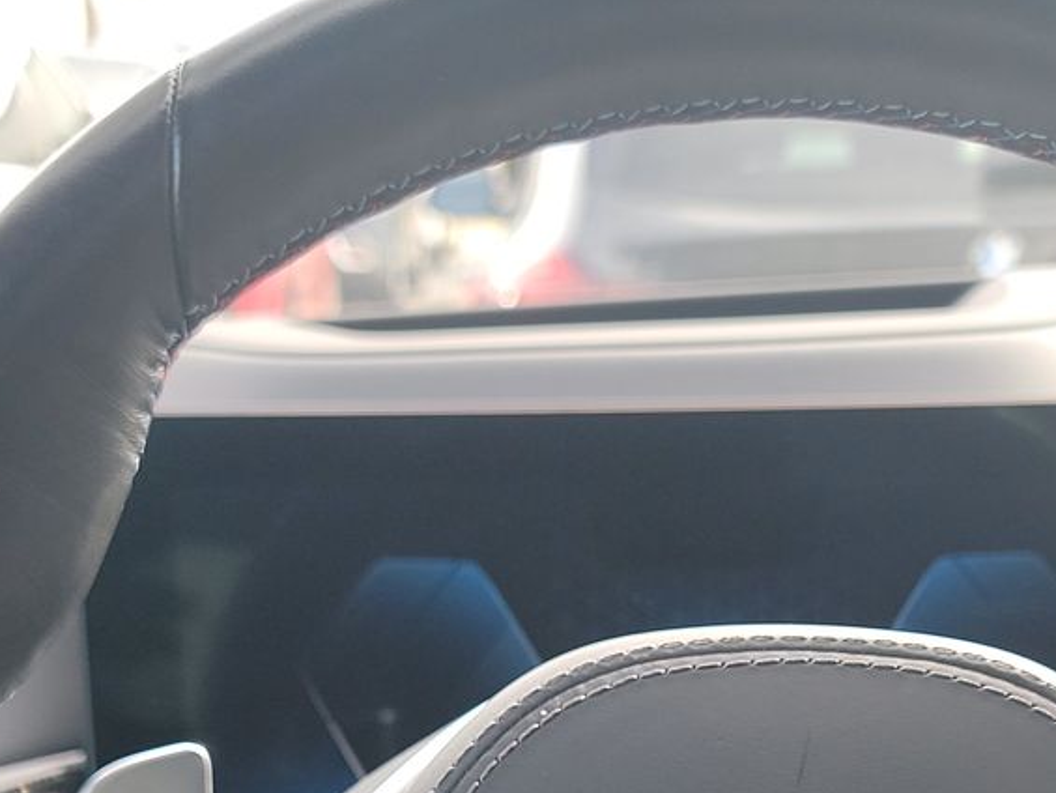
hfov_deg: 28.5
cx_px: 658
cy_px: 1113
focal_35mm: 68
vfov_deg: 19.4
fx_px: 2075
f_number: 1.8
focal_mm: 6.7
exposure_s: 1/59
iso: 53
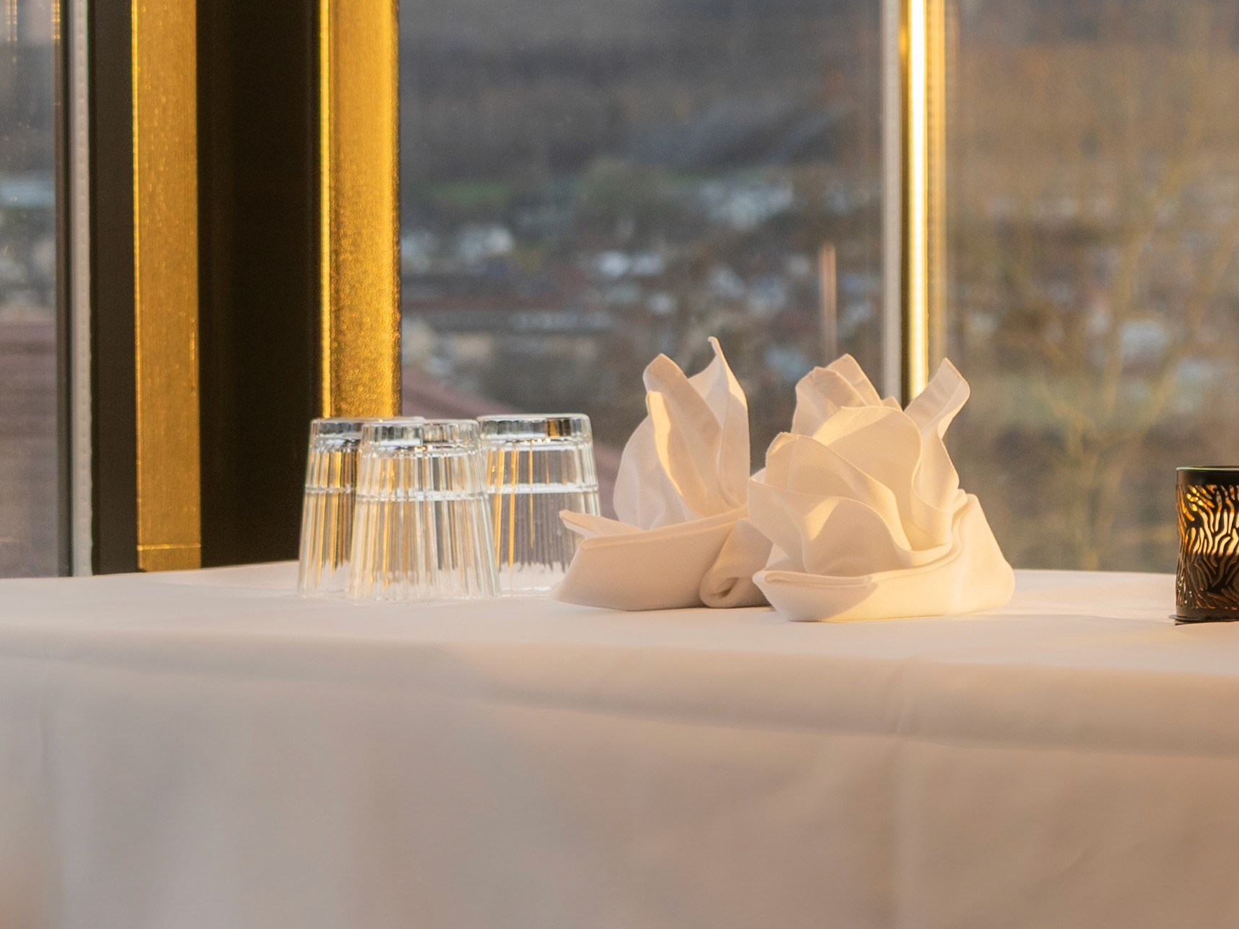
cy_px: 512
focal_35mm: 147
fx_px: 5261
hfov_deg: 13.4
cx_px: 788
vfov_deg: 10.1
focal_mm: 44
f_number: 4.5
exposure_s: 1/80
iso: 200
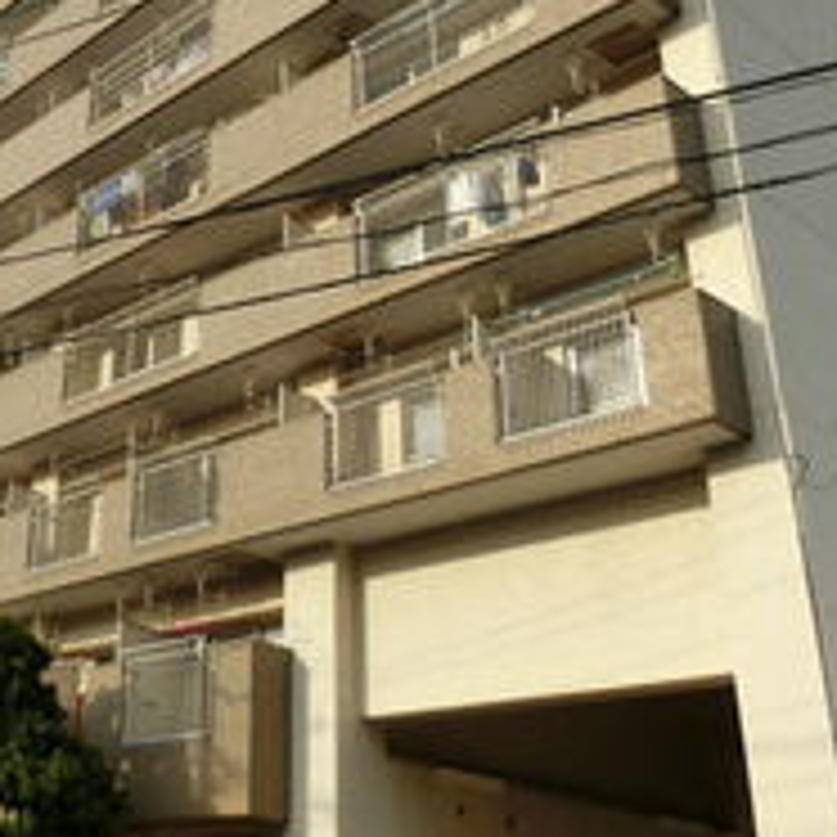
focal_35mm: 50
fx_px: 1368
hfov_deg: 32.6
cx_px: 112
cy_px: 227
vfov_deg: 33.5
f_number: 3.5
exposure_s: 1/640
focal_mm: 4.5
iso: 80
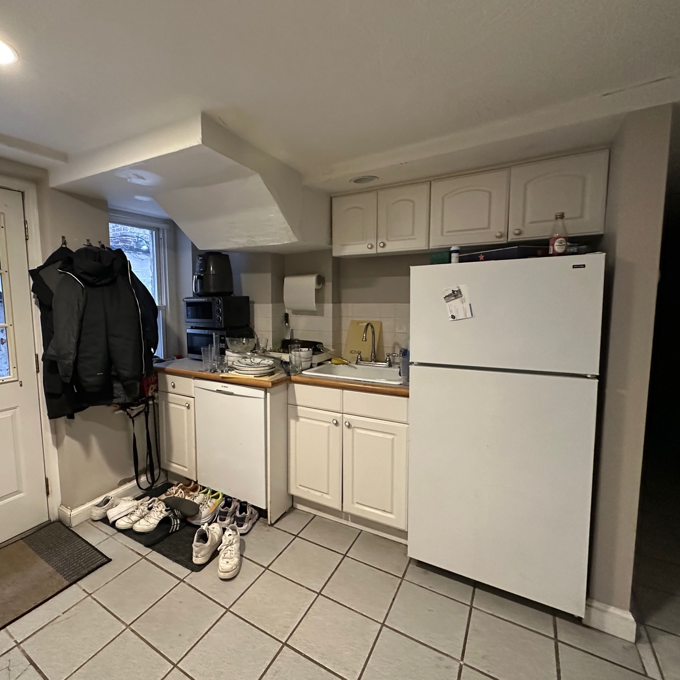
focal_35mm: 17
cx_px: 274
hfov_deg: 83.0
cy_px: 333
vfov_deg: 84.0
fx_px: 378
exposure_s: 1/60
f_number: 2.2
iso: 800
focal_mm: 2.22
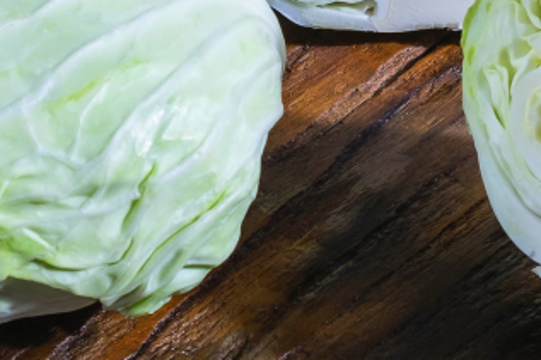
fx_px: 2283
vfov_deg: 9.0
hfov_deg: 13.5
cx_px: 410
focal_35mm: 152
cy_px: -1
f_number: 8
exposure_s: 1/5
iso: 200
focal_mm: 31.5
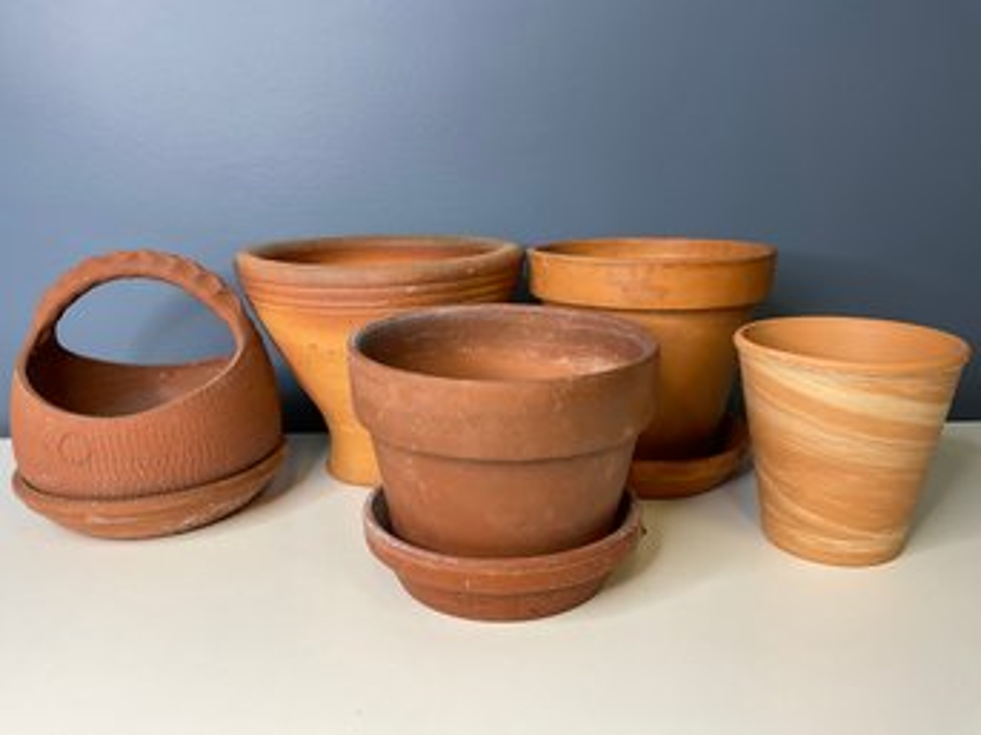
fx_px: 822
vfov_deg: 48.2
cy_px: 368
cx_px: 490
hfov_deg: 61.7
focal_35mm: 29
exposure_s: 1/120
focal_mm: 3
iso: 40
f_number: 1.8
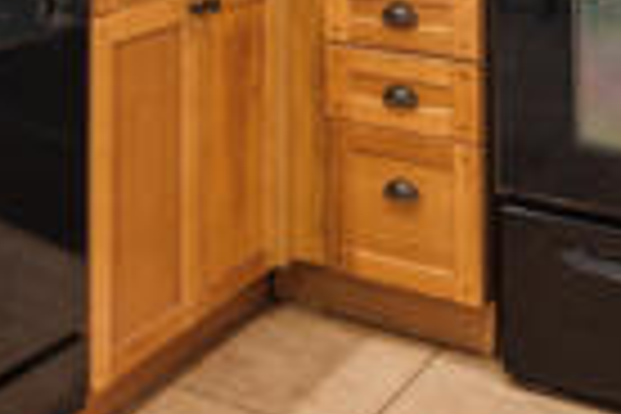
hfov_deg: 25.8
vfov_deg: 16.4
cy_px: -250
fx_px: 1276
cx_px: -14
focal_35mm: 74
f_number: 11
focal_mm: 16
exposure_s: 1/2.5
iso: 200
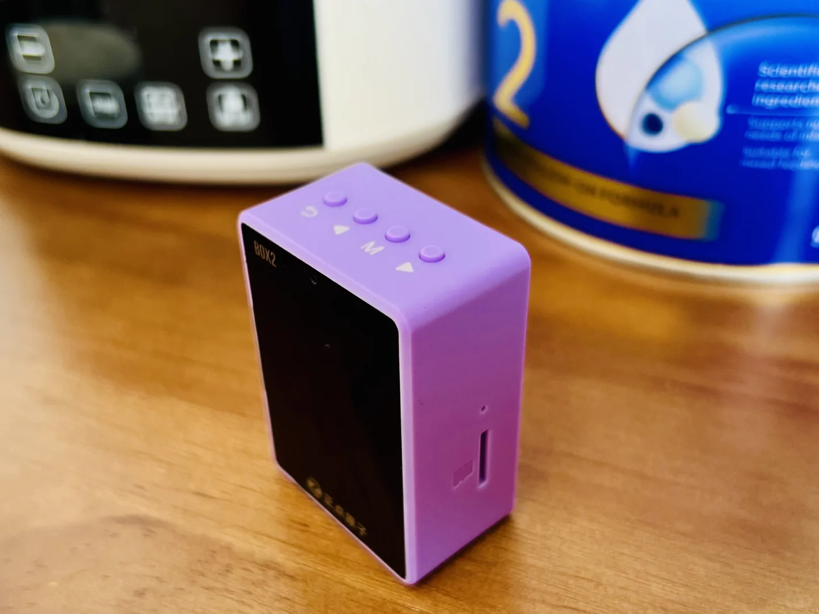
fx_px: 615
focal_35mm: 26
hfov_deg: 67.3
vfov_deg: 53.1
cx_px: 410
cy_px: 307
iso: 125
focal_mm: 5.7
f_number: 1.5
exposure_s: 1/121
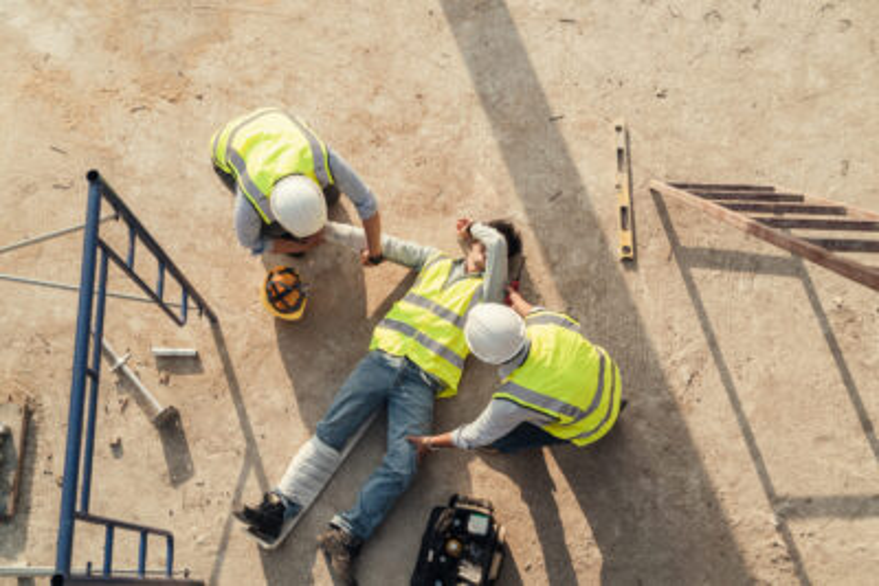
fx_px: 977
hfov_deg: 48.4
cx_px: 440
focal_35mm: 40
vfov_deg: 33.4
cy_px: 293
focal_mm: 40
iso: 200
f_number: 4
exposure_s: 1/800
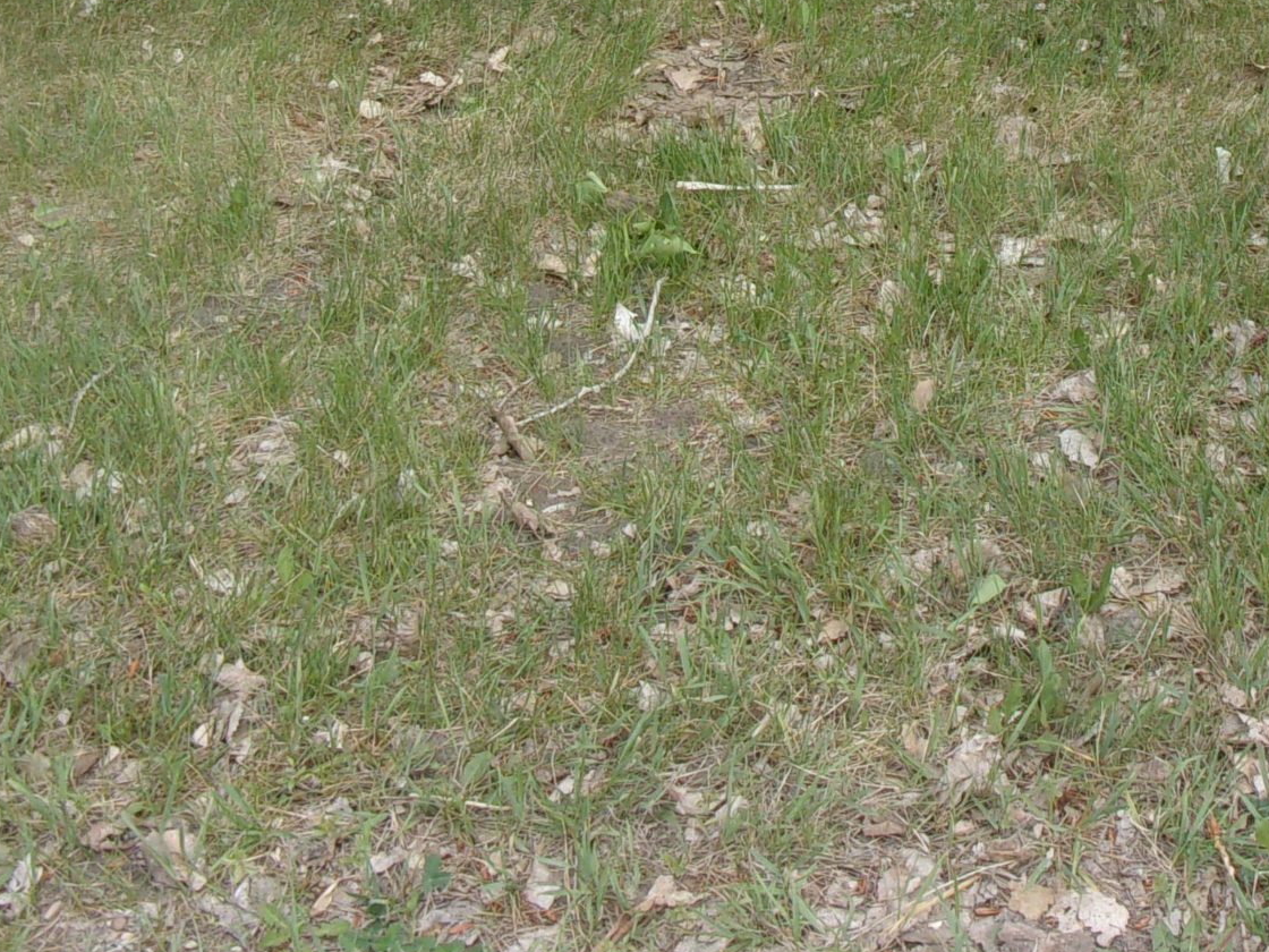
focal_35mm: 64
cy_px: -105
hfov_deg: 29.1
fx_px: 2346
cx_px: 1136
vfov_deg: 21.7
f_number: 3.9
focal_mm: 5.1
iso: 80
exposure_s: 1/200
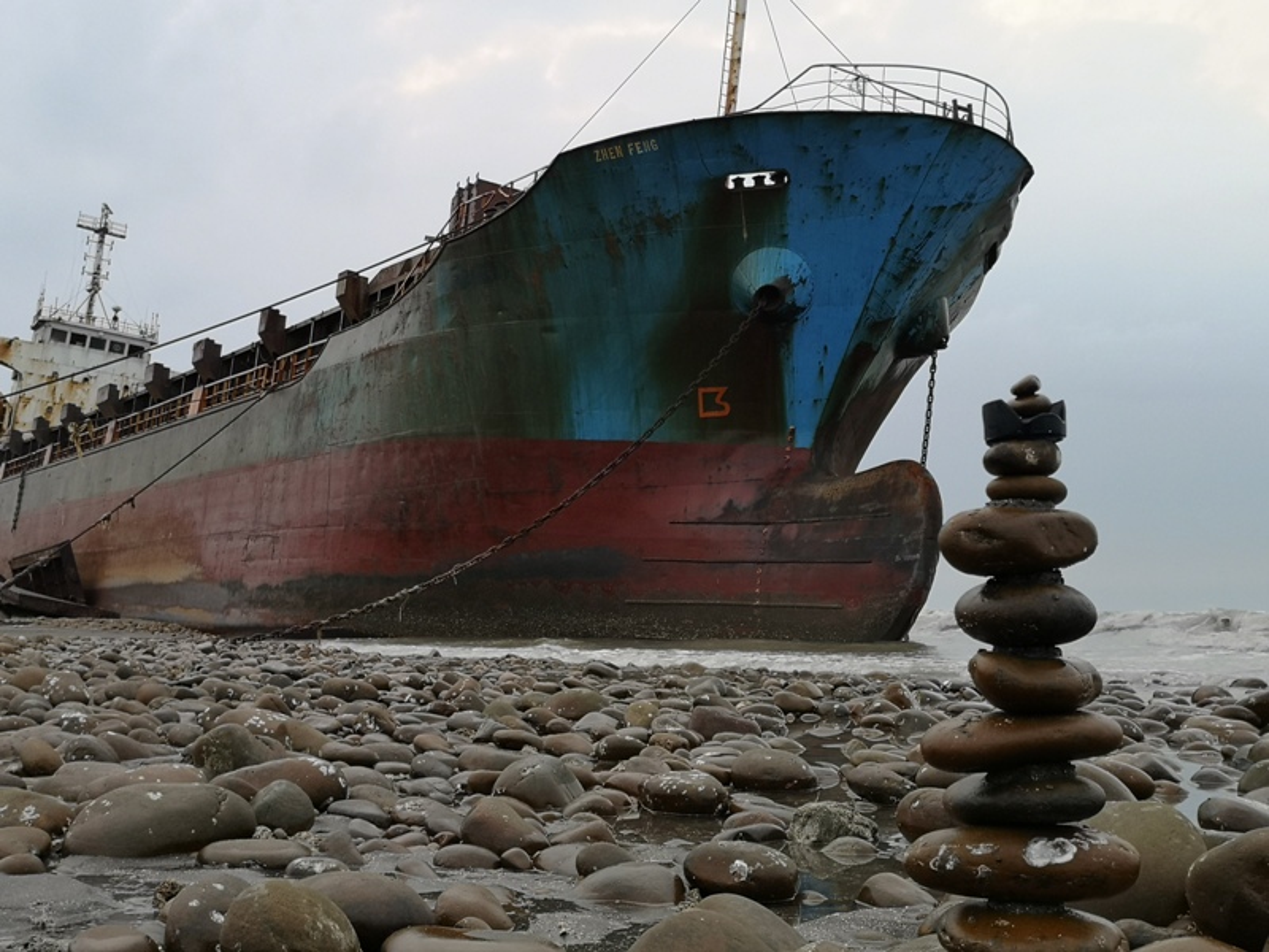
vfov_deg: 36.0
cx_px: 634
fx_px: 1466
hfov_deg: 46.8
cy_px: 476
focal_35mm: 40
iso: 50
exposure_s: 1/124
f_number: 1.8
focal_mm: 3.95
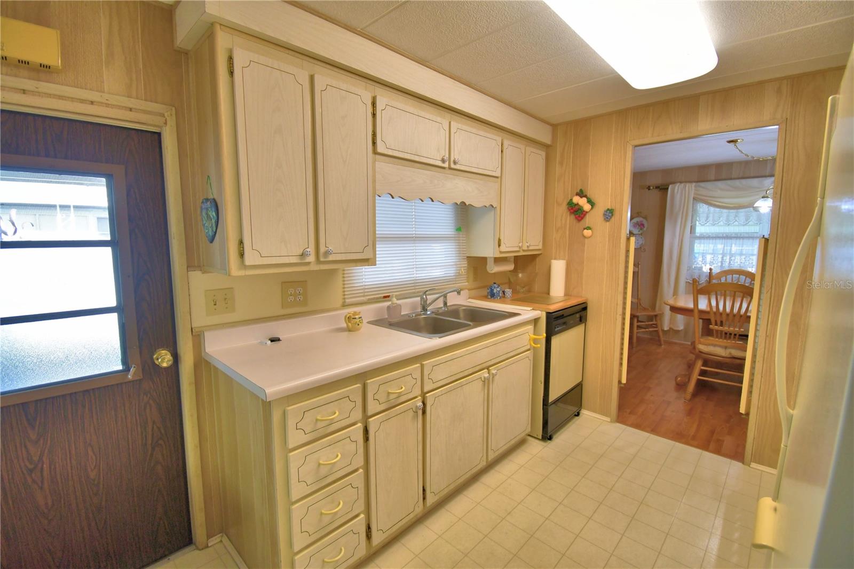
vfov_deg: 77.3
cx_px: 427
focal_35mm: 15
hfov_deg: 100.4
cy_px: 284
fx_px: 356
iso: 400
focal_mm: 10
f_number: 4.5
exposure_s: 1/100
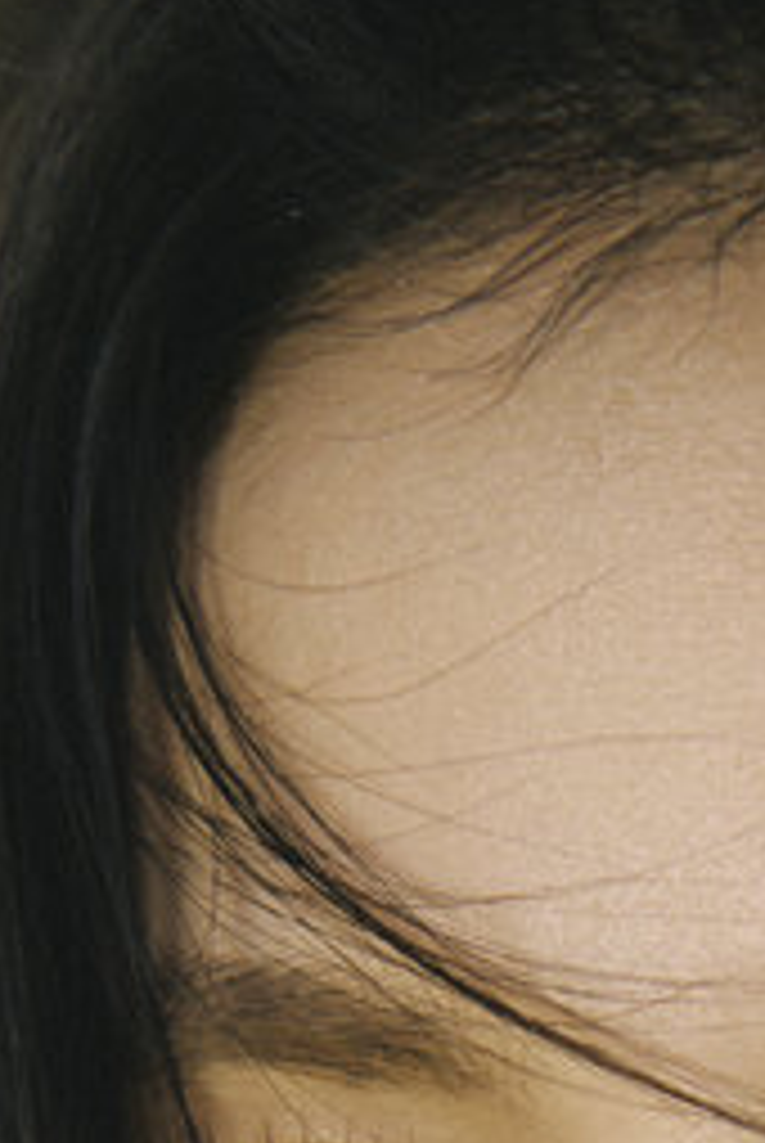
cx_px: 788
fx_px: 12651
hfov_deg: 3.5
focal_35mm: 398
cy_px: 2758
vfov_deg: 5.0
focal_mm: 75
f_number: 2.8
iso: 125
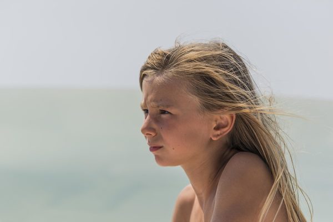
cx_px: 166
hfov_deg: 10.5
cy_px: 111
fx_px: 1804
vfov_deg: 7.0
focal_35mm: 195
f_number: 2.8
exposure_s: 1/3200
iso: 100
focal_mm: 195
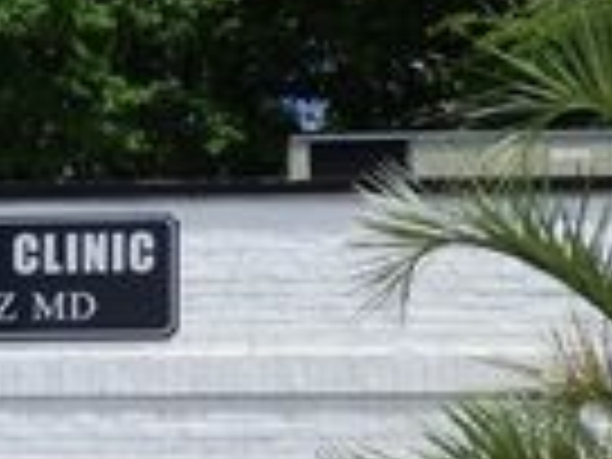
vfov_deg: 10.6
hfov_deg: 14.1
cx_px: -108
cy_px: 632
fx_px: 2404
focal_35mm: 136
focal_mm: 6.47
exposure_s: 1/1300
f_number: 3.5
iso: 100
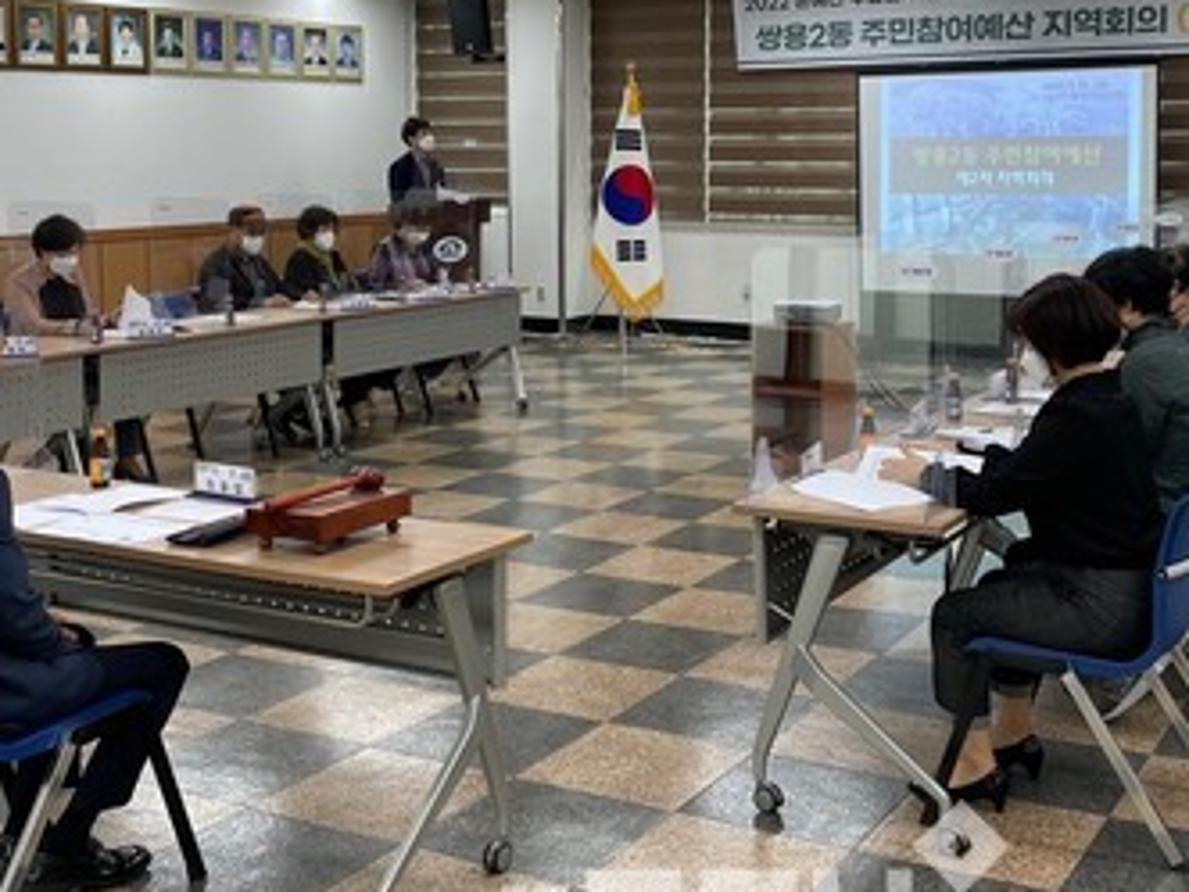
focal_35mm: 47
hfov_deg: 40.4
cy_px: 297
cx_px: 645
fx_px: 1614
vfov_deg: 30.6
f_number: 1.6
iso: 80
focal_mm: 4.2
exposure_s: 1/120
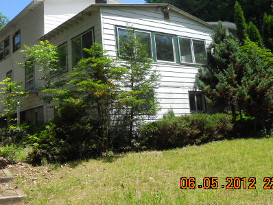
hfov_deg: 41.7
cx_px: 99
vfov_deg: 31.7
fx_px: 355
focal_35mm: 45
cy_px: 53
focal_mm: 5
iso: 400
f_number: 5.4
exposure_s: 1/1000
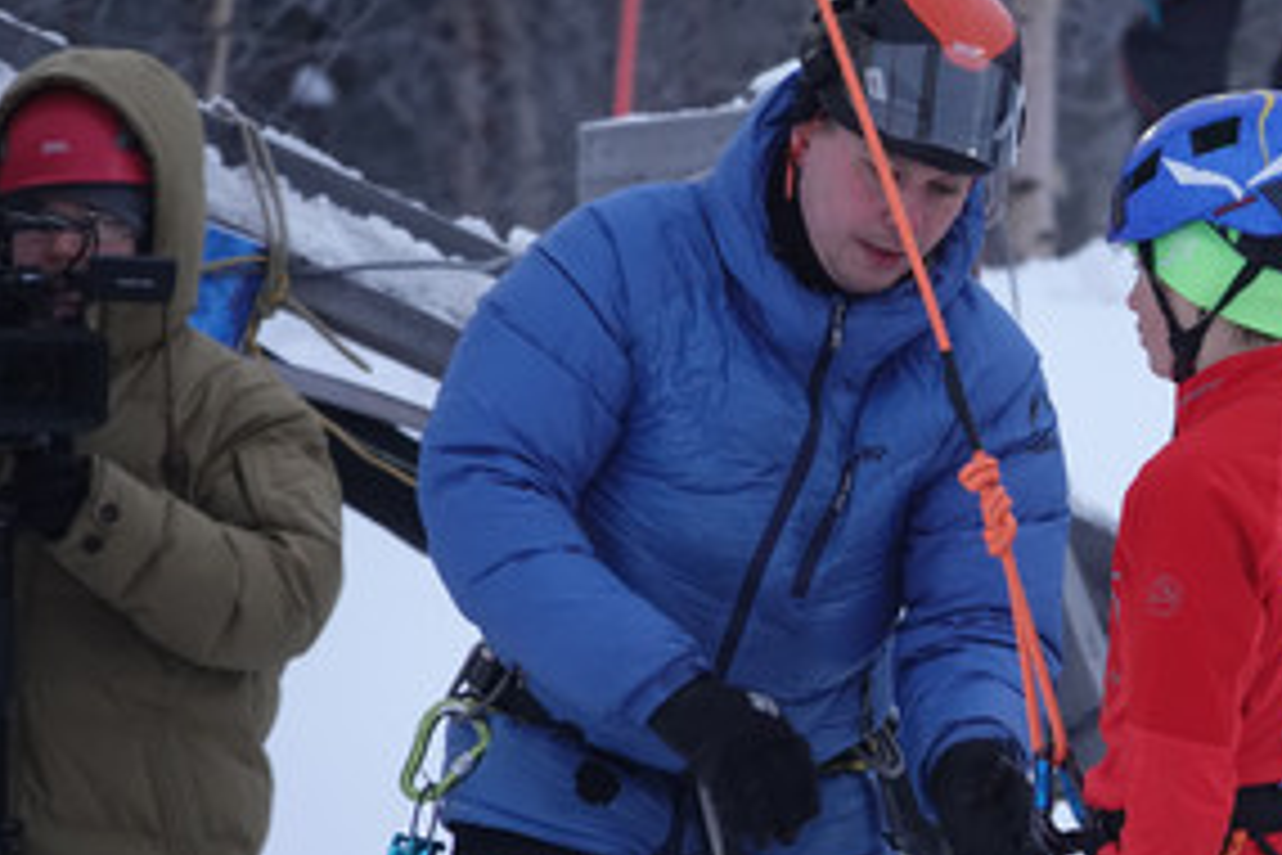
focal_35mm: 741
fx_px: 26386
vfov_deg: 1.9
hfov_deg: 2.8
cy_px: 626
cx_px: 958
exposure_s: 1/400
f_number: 4
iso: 1000
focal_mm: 171.89
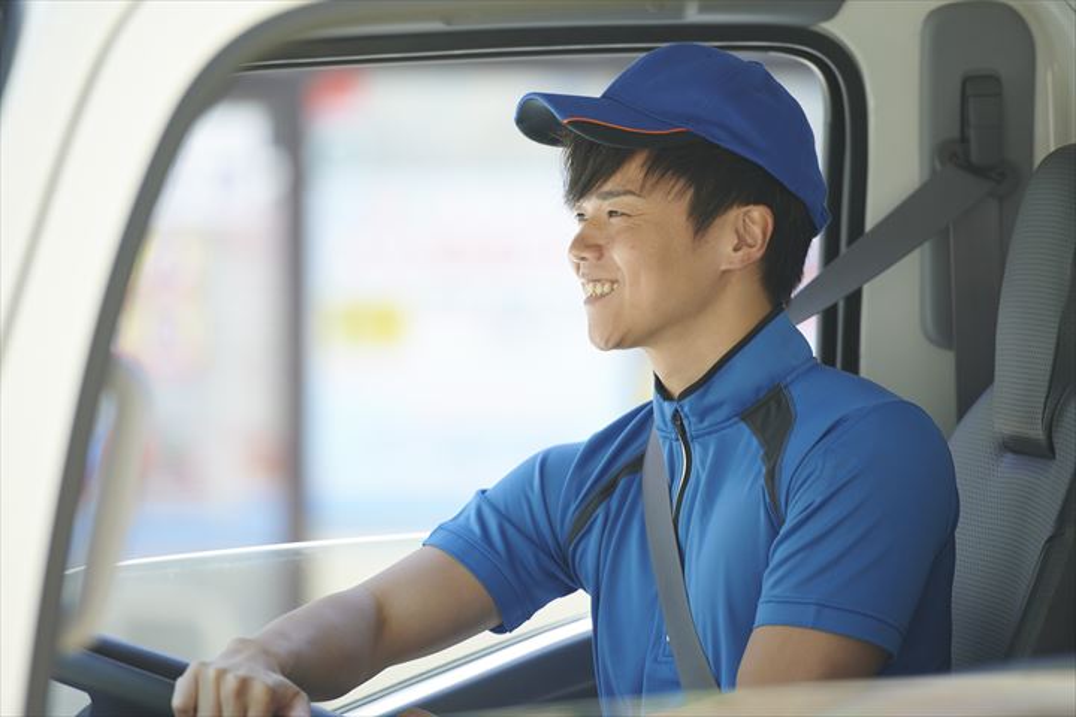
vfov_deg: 6.9
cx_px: 538
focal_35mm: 200
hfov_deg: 10.3
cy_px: 358
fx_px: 5977
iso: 200
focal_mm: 200
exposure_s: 1/200
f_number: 3.2
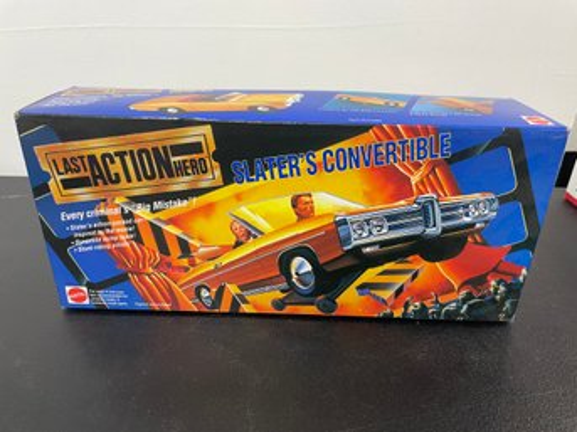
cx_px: 288
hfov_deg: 67.3
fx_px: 433
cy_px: 216
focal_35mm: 26
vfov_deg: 53.0
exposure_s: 1/60
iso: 160
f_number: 1.6
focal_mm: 4.2
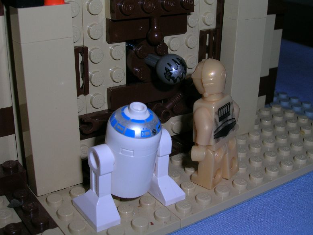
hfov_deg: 36.2
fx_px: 479
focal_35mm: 53
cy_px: 118
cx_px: 156
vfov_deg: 27.5
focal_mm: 8
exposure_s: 1/60.1
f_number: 5.5
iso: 50
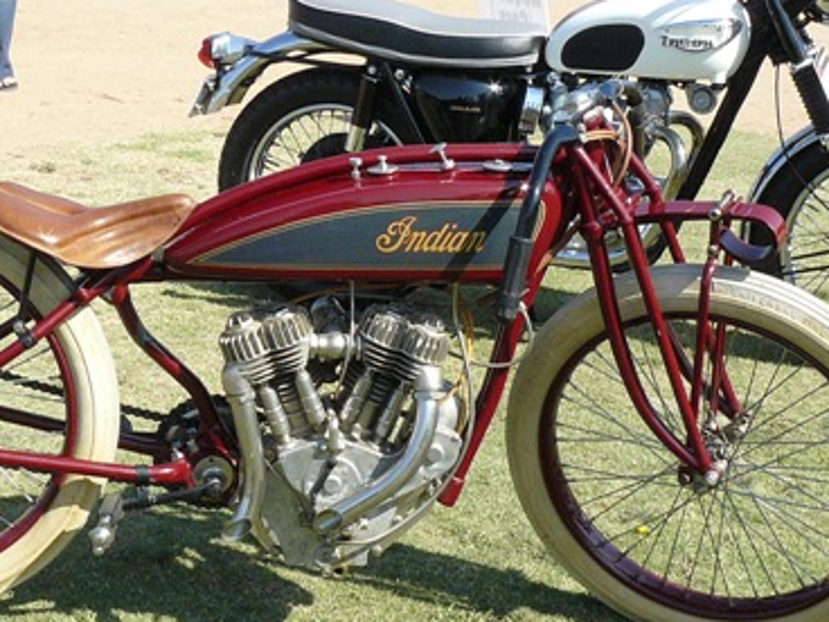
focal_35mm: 73
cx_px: 313
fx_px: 1748
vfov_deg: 20.1
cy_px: 392
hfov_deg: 26.6
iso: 200
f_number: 5.6
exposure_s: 1/400
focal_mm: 6
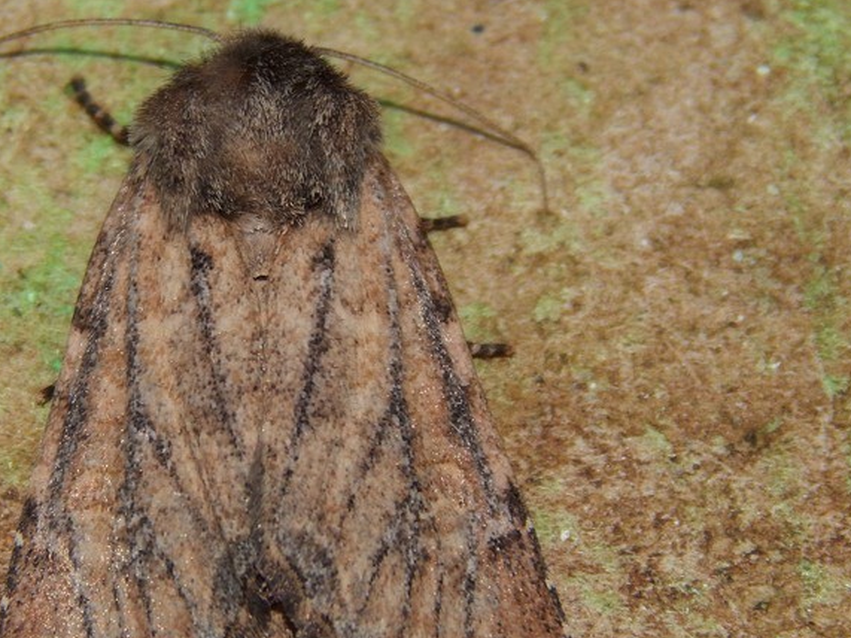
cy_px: 405
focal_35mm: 258
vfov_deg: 5.8
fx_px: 6341
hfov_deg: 7.7
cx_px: 274
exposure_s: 1/30
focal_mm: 32.8
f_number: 10.5
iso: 200
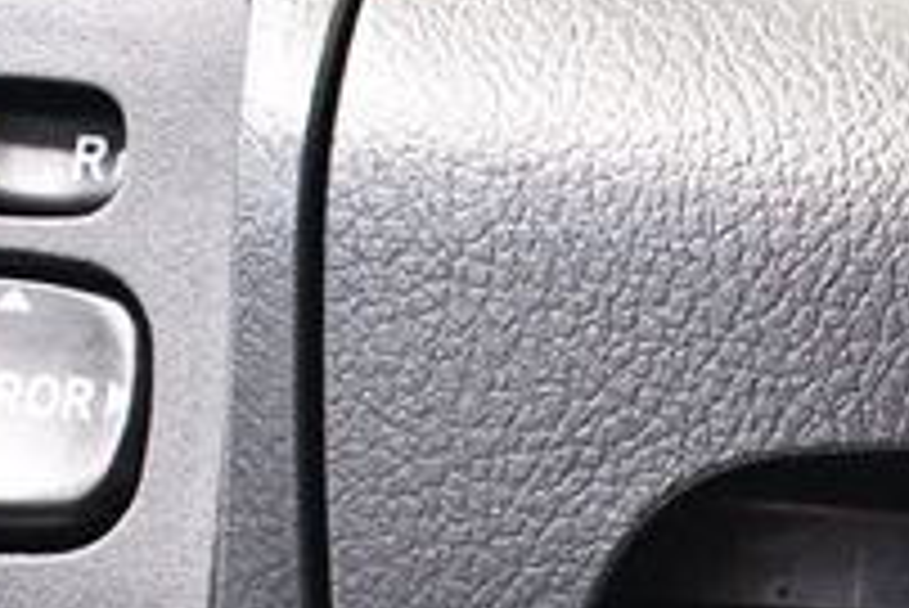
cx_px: 801
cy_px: 788
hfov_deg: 15.9
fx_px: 3209
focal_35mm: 127
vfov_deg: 10.6
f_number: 3.8
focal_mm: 20
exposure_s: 1/60
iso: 7200
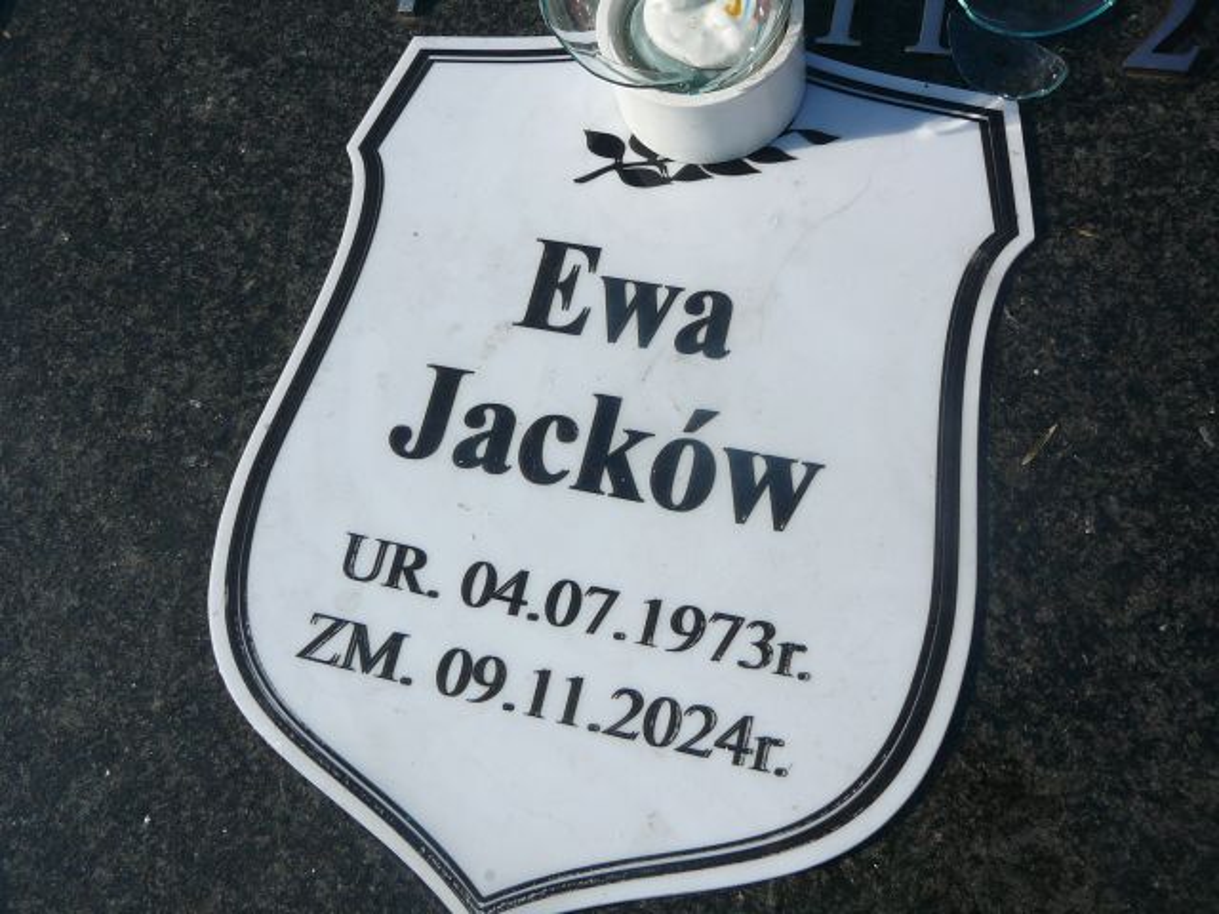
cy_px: 457
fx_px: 1233
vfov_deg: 40.7
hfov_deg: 52.6
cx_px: 610
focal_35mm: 35
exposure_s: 1/640
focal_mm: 5.2
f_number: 5
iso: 80
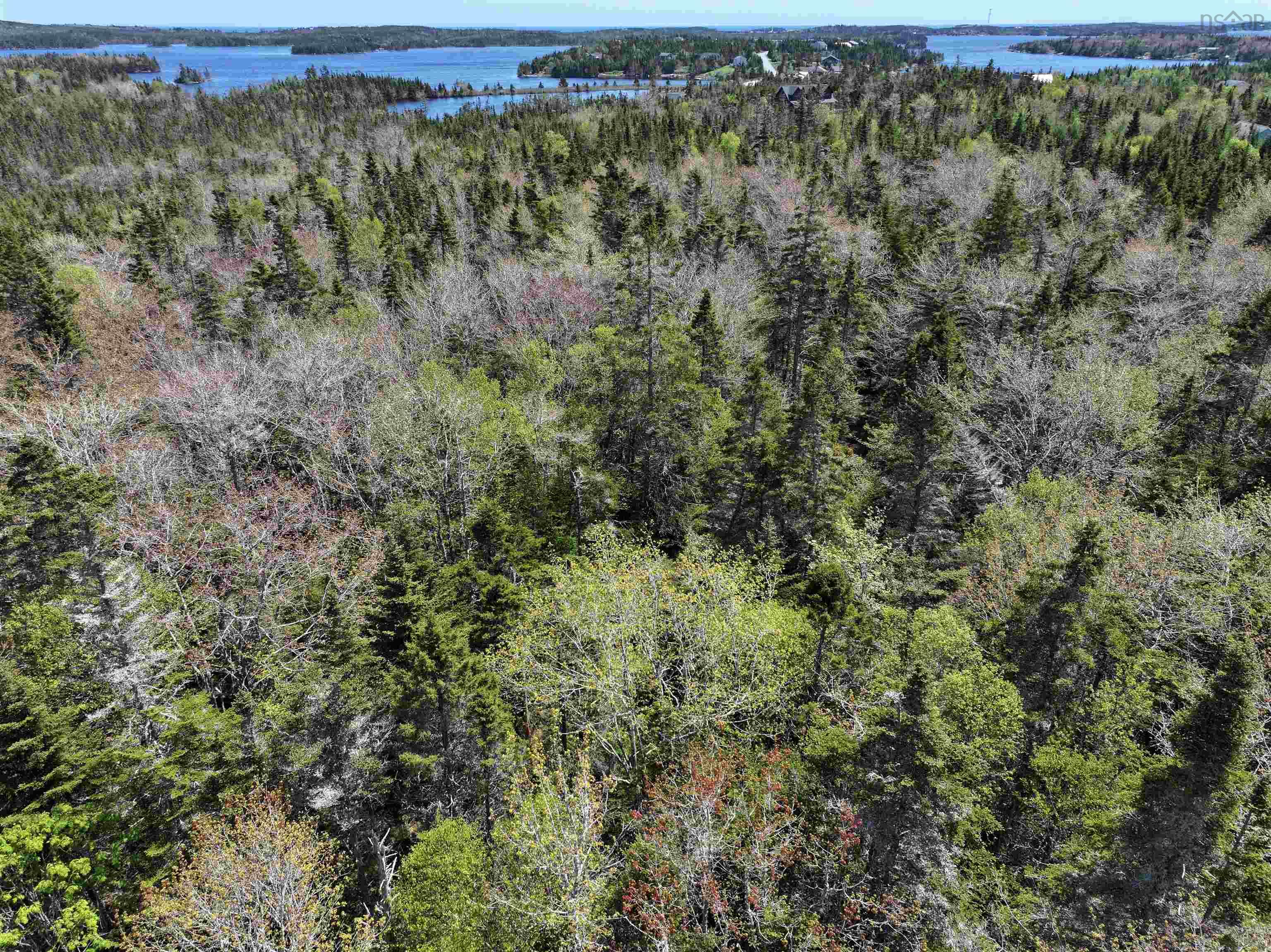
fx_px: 881
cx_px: 636
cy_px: 476
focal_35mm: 24
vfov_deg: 56.8
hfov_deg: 71.6
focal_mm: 12.29
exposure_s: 1/1250
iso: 130
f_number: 2.8
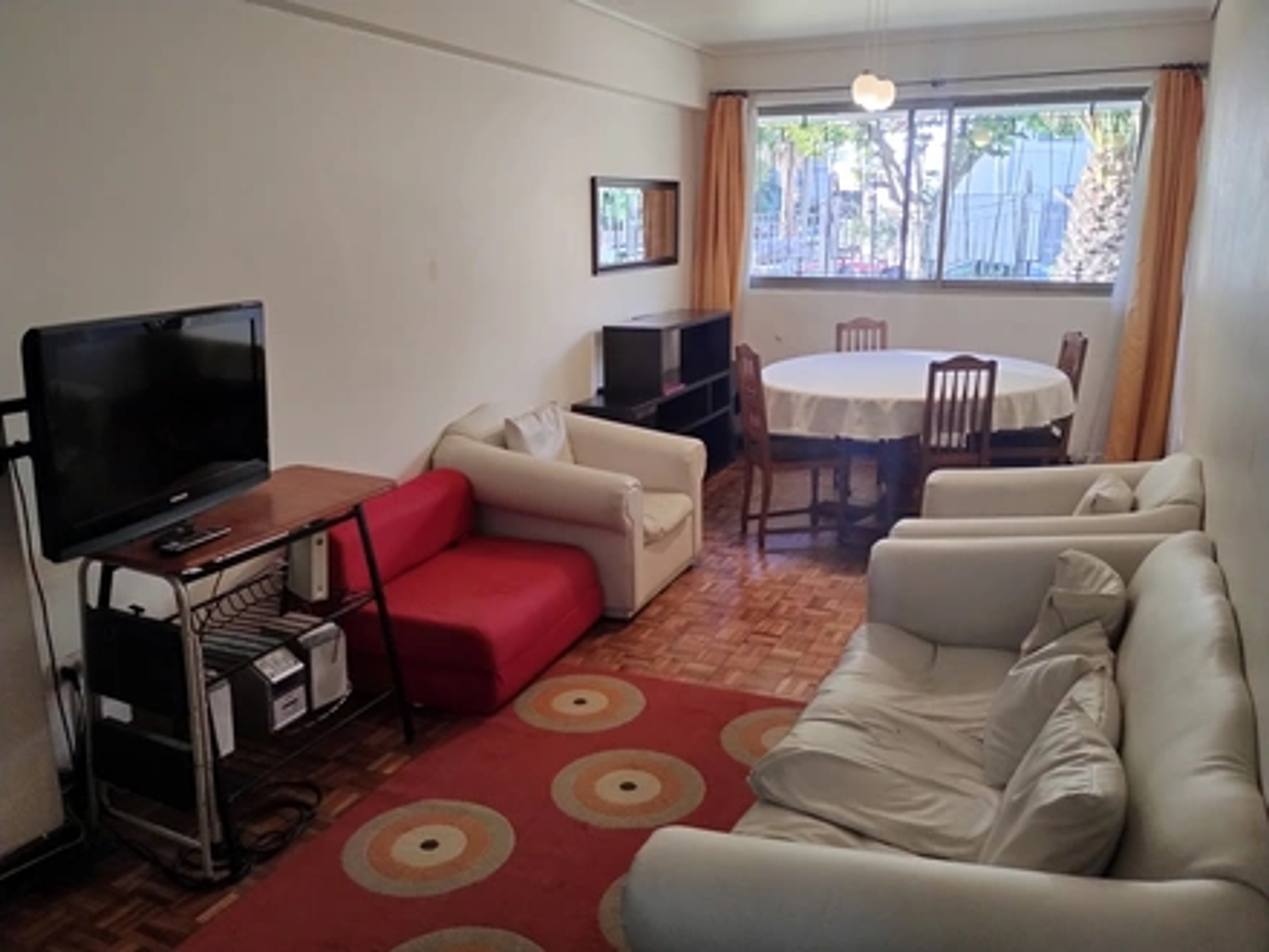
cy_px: 476
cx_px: 634
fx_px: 1026
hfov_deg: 63.4
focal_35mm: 28
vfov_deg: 49.7
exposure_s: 1/50
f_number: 1.8
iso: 619
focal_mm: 4.27
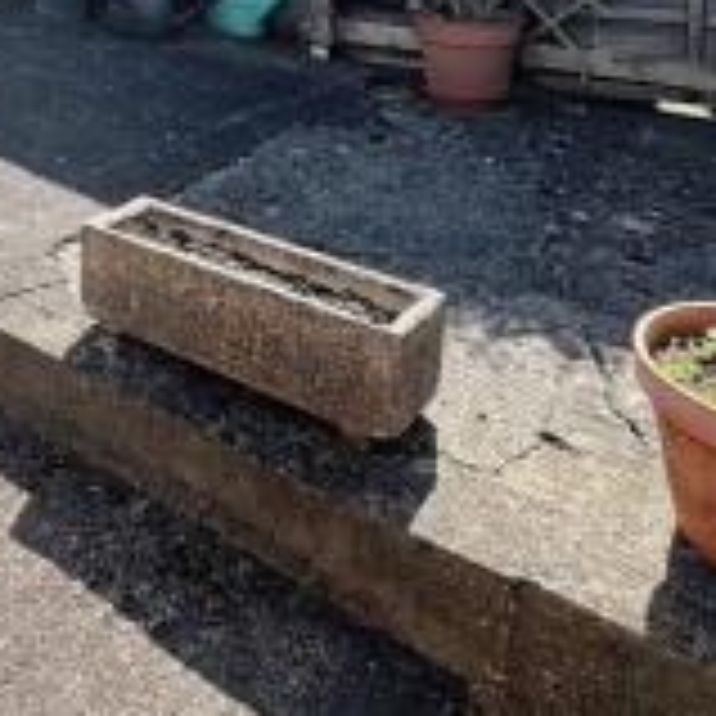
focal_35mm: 42
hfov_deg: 36.5
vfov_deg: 34.3
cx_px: 20
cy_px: -83
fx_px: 983
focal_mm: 1.6
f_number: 1.8
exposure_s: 1/457
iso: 32
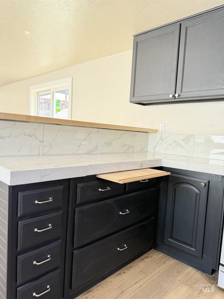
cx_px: 112
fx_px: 207
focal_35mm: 24
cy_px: 150
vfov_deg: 71.6
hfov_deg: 56.8
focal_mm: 6.76
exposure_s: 1/60
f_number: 1.78
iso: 250
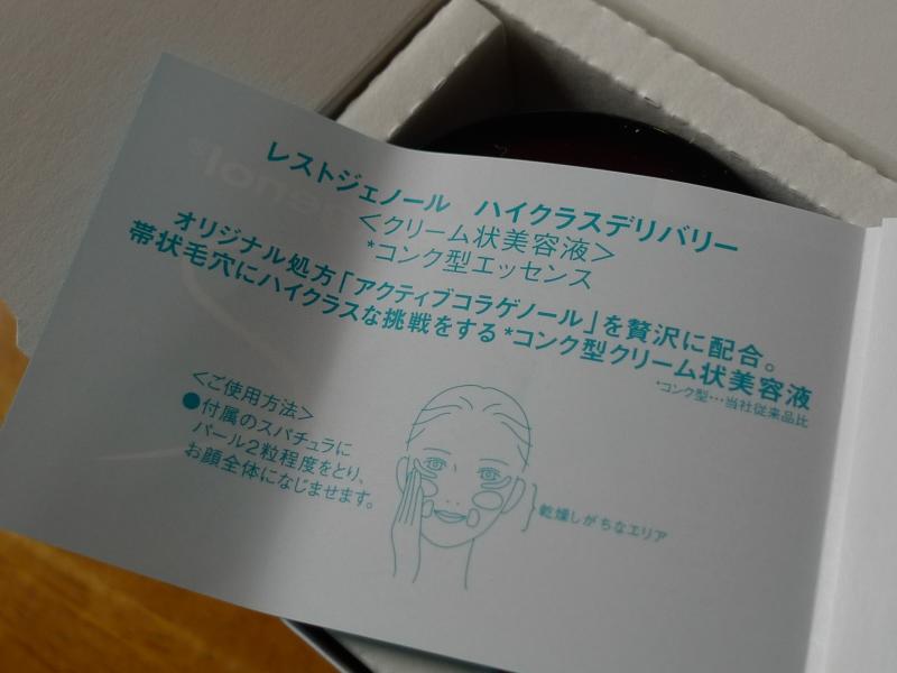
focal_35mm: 47
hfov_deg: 40.4
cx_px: 448
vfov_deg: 30.9
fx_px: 1218
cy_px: 336
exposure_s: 1/125
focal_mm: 5.4
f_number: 2.1
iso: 80
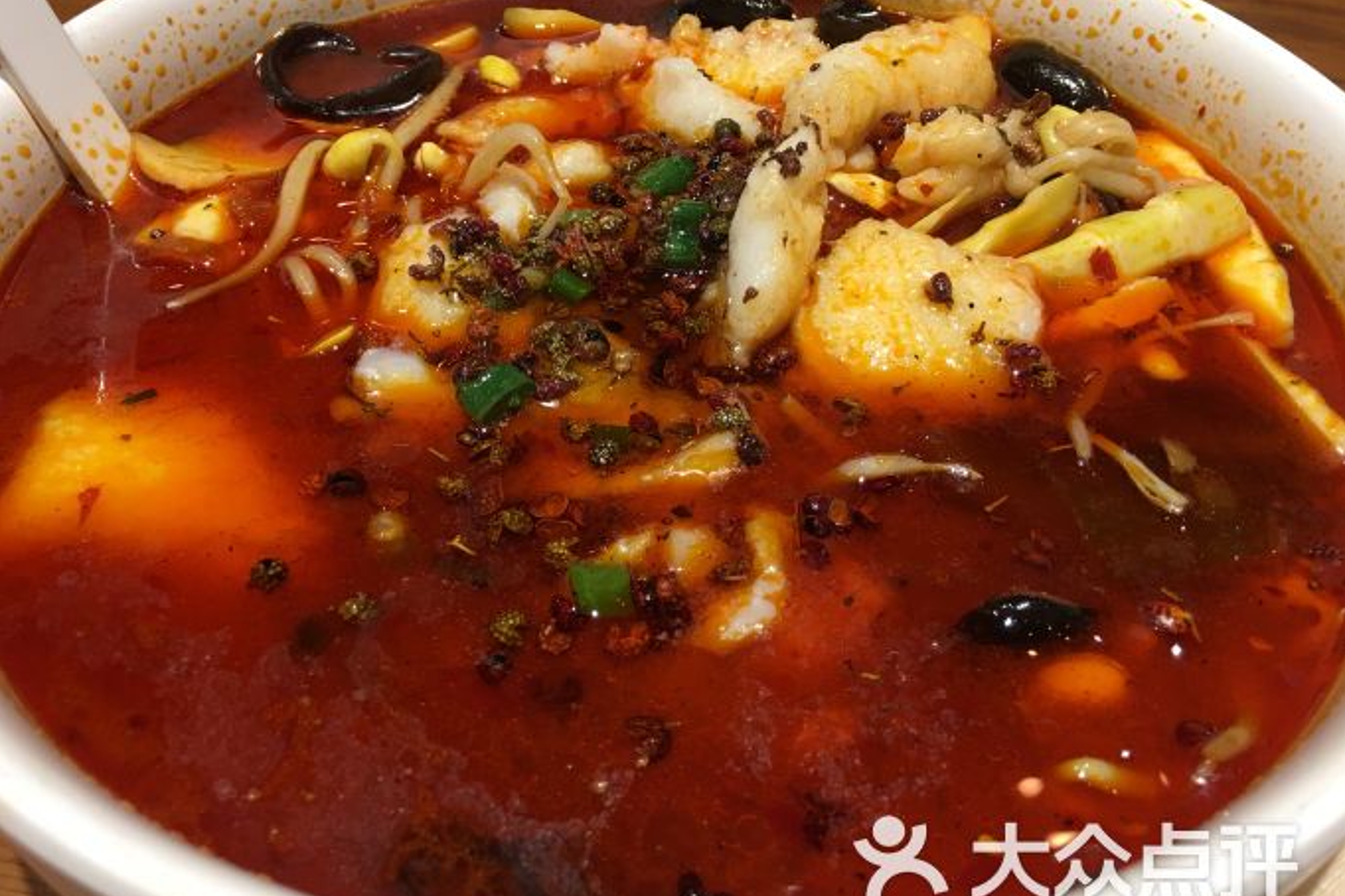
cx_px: 658
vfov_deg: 42.3
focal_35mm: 31
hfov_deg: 60.3
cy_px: 447
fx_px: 1158
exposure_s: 1/17
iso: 32
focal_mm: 4.15
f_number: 2.2
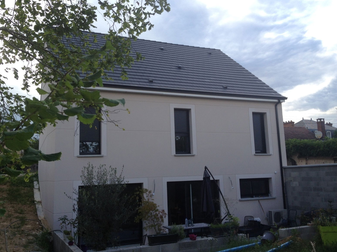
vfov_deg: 39.7
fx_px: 350
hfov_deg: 51.3
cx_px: 164
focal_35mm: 36
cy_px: 128
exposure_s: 1/409
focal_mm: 4.28
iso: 50
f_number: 2.4
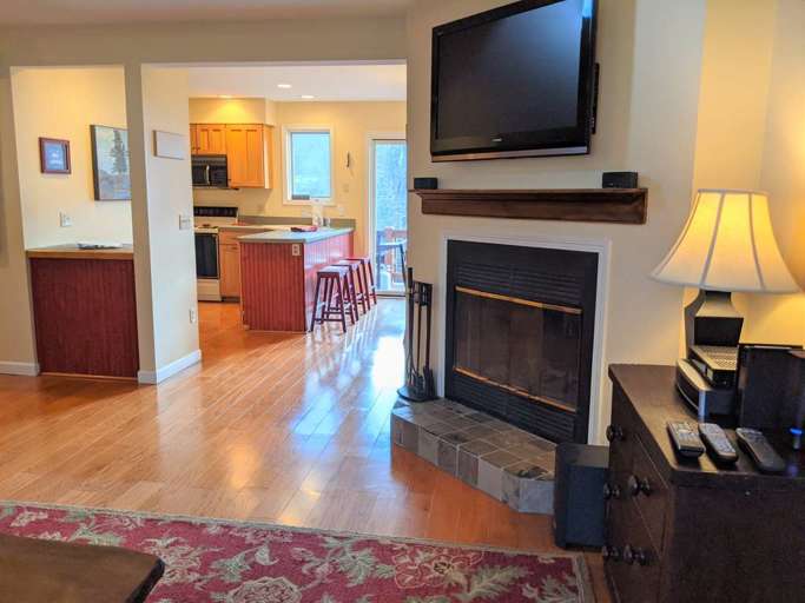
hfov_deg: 65.3
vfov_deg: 51.3
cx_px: 402
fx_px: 628
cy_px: 302
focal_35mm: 27
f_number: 1.8
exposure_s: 1/120
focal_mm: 4.44
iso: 68
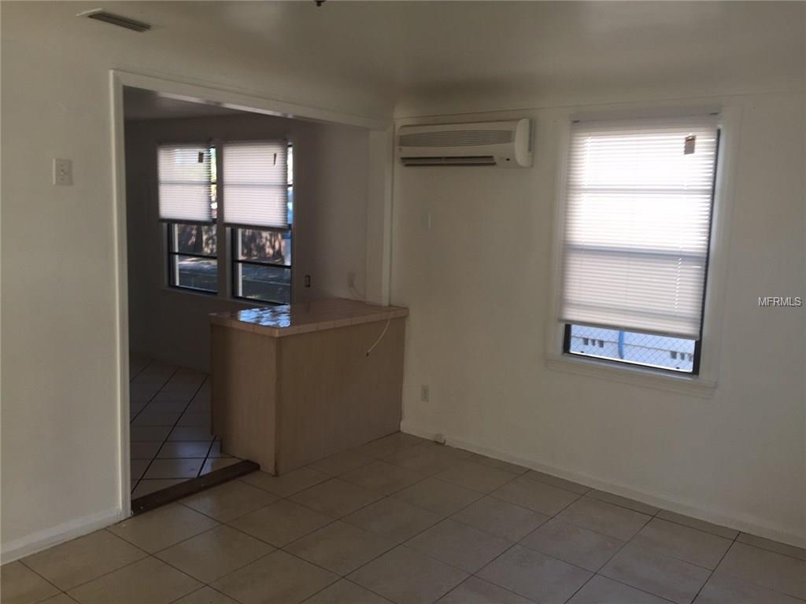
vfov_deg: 48.2
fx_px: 675
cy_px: 302
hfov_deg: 61.7
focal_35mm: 29
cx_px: 403
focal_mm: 4.15
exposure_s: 1/60
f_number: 2.2
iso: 40
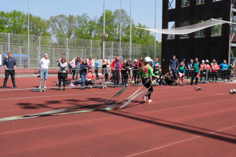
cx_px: 118
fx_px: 275
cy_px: 78
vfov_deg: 31.9
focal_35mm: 42
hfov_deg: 46.4
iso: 500
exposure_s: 1/160
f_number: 16
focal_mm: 27.9
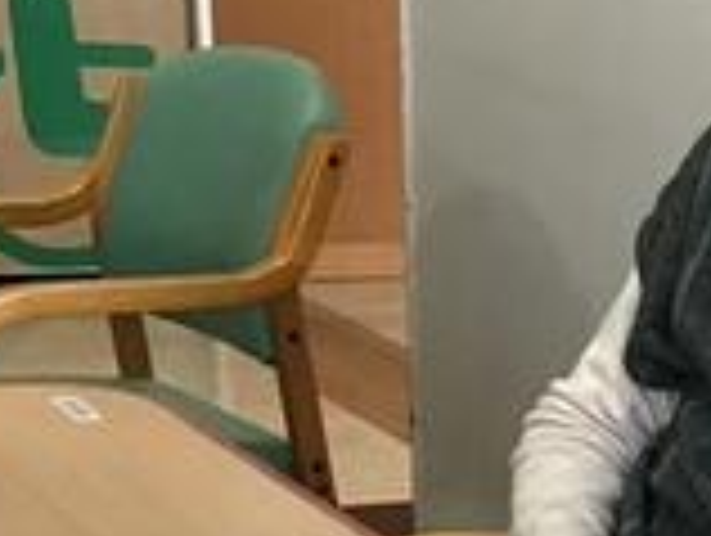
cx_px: 1246
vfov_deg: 10.5
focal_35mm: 133
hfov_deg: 13.4
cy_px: 973
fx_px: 2736
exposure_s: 1/30
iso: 32
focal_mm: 3.3
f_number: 2.4
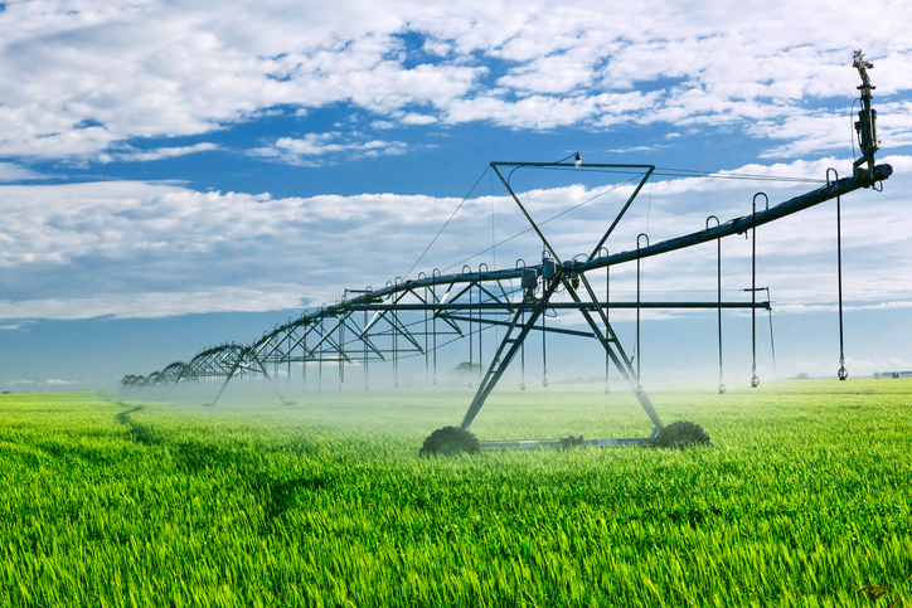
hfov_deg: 32.4
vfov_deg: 21.9
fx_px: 1571
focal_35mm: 62
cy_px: 304
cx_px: 456
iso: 200
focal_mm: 62
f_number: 13
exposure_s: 1/125
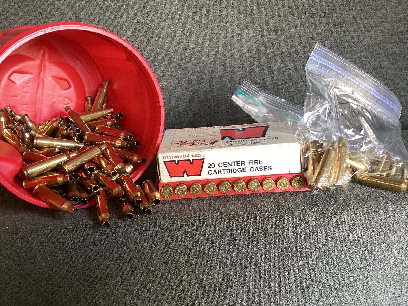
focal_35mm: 31
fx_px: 365
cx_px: 204
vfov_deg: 45.4
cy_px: 153
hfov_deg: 58.3
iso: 250
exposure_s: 1/50
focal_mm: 3.3
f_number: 2.4
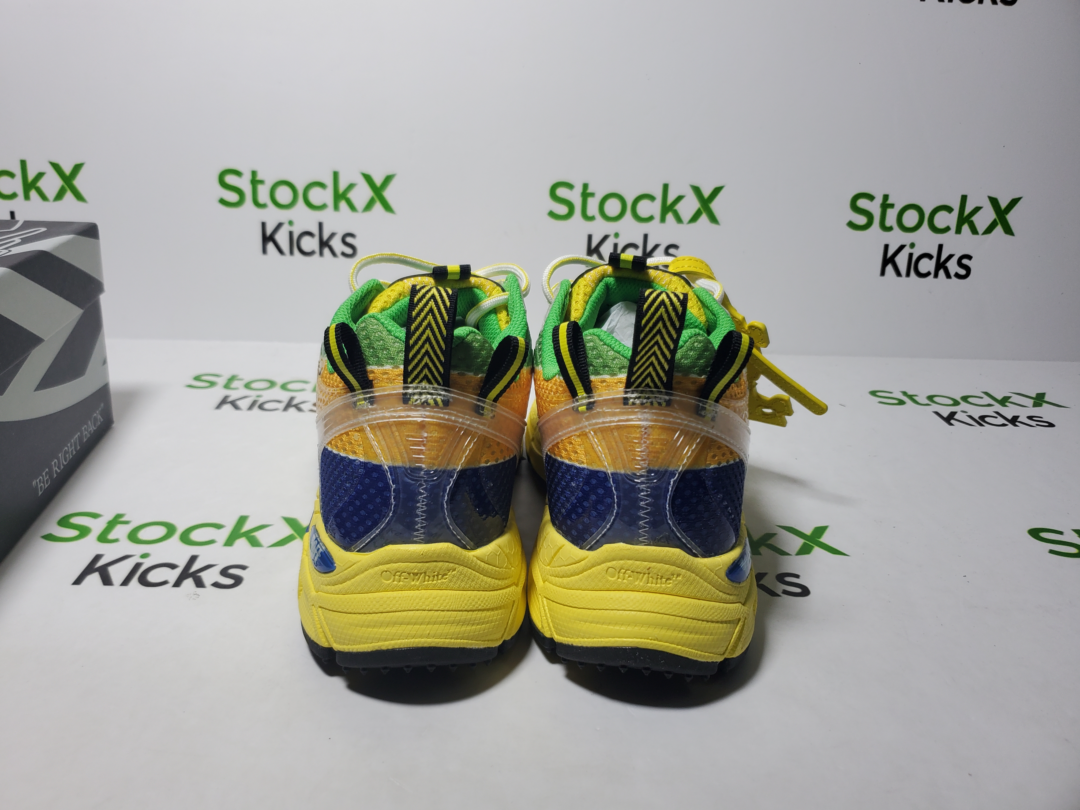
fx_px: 811
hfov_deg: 67.3
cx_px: 540
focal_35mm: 26
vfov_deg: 53.1
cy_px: 405
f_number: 1.5
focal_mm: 4.3
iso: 50
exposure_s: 1/511
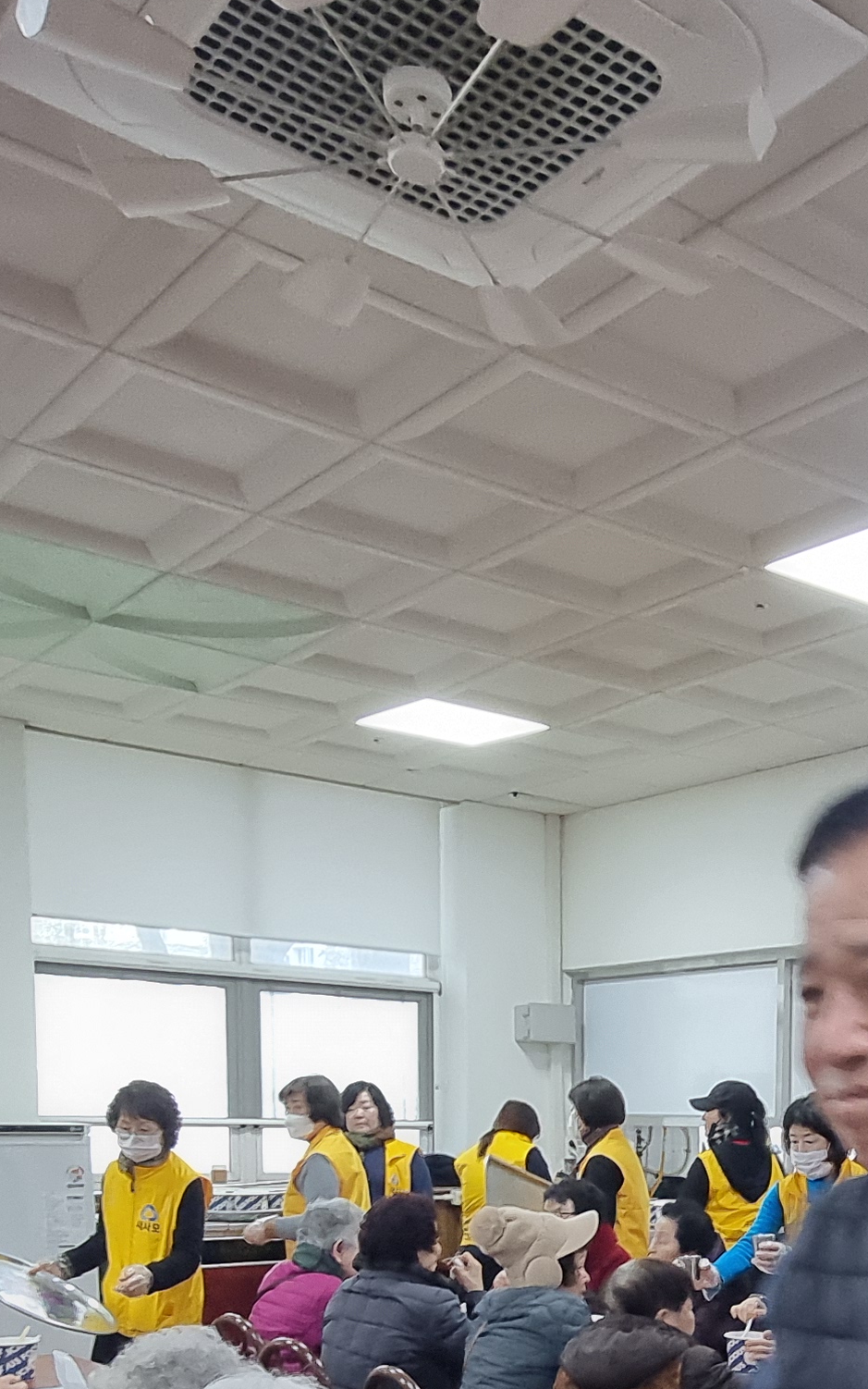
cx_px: 718
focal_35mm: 37
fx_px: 1400
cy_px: 1267
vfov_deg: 47.1
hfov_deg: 33.3
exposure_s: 1/60
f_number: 2.2
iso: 250
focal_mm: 2.2
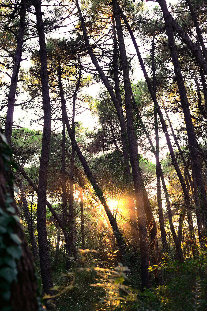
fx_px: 431
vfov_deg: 39.6
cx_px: 104
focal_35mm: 50
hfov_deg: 27.0
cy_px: 156
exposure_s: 1/40
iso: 125
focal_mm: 50
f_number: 4.5
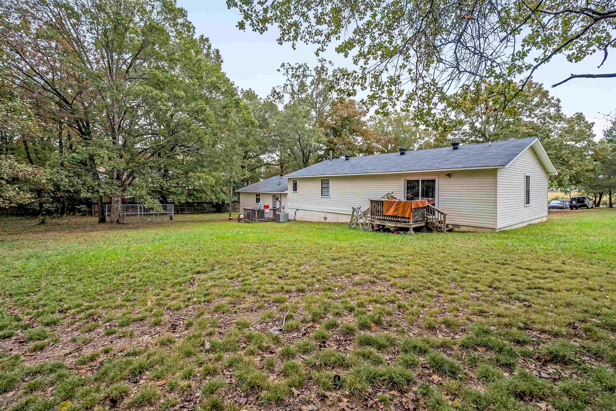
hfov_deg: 96.7
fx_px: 274
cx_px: 308
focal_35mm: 16
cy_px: 206
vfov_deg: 73.8
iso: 200
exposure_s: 1/250
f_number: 4.5
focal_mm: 16
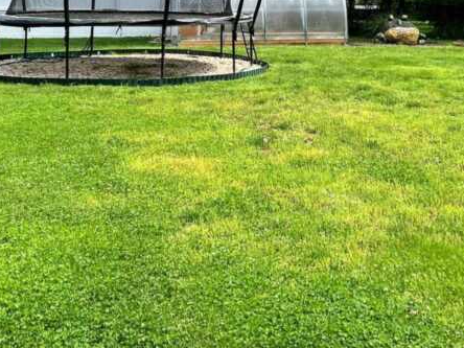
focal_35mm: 60
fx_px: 804
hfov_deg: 32.0
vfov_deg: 23.4
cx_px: 296
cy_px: -3
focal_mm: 5.7
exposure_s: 1/1252
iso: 50
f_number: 1.5
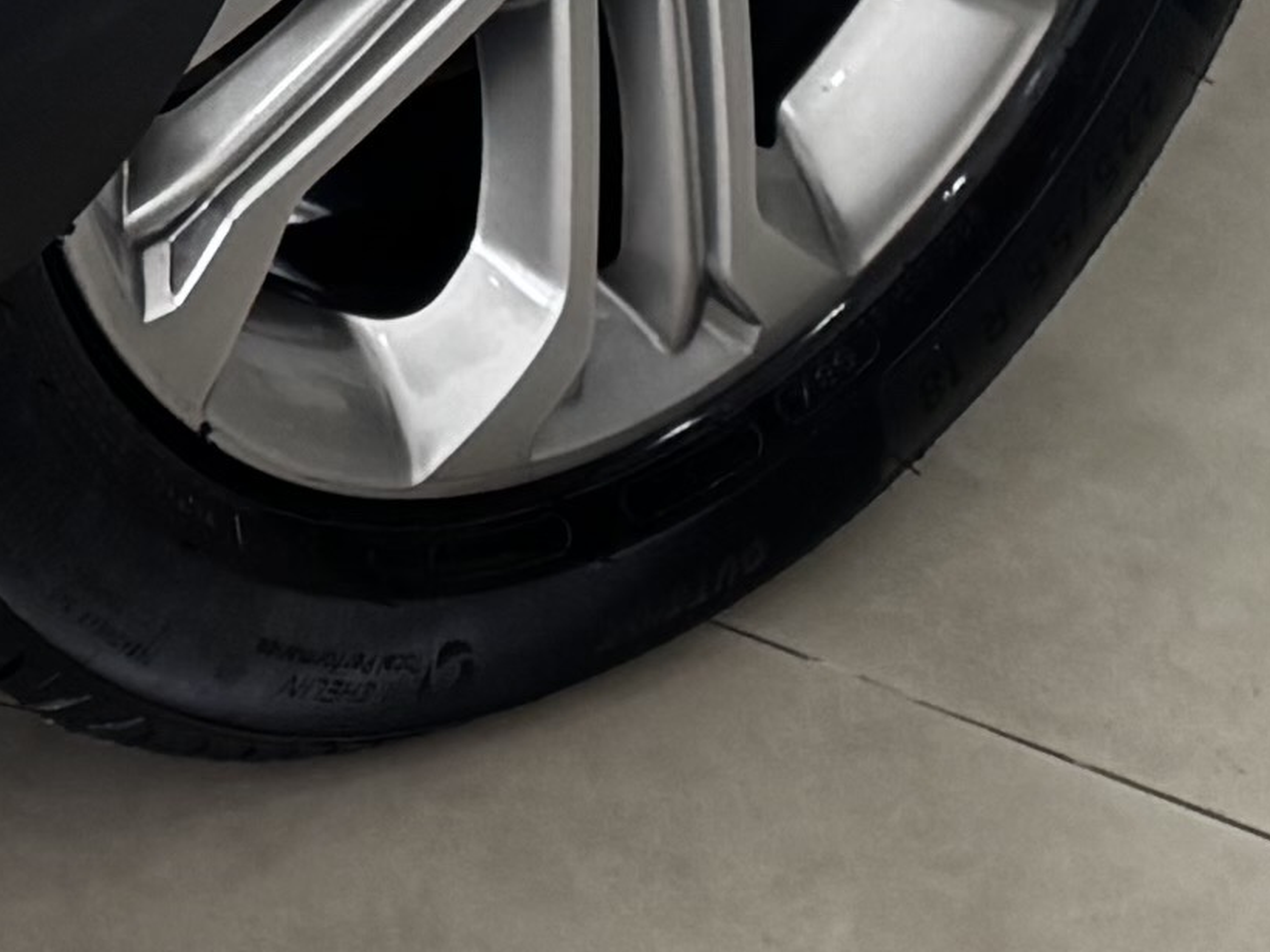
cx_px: -1210
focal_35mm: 167
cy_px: -1771
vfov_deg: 7.8
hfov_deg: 10.9
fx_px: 6128
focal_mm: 6.76
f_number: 1.78
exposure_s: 1/99
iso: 125
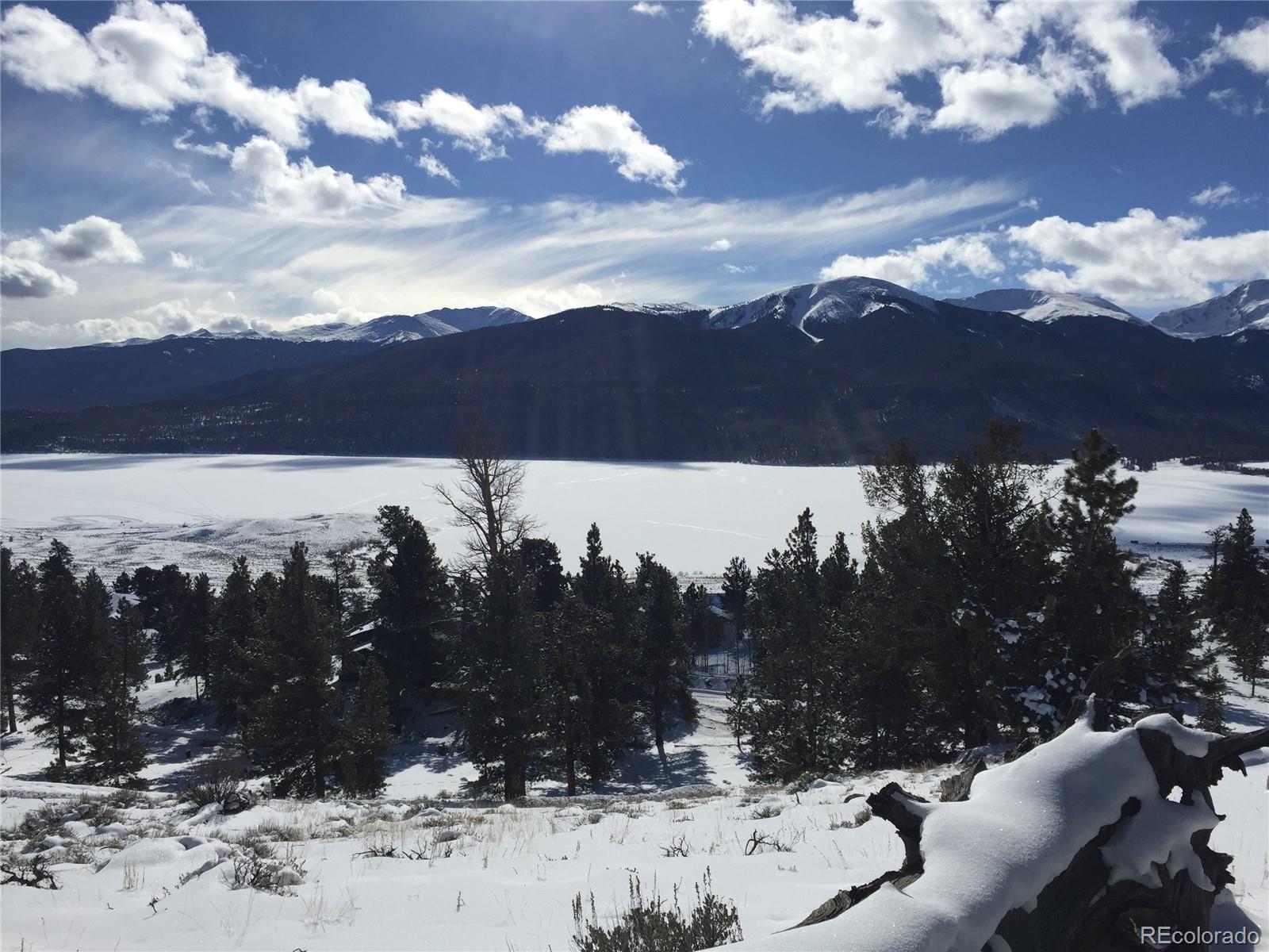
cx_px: 634
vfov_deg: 48.2
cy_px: 476
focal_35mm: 29
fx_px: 1063
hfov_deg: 61.7
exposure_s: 1/7937
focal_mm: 4.15
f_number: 2.2
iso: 32
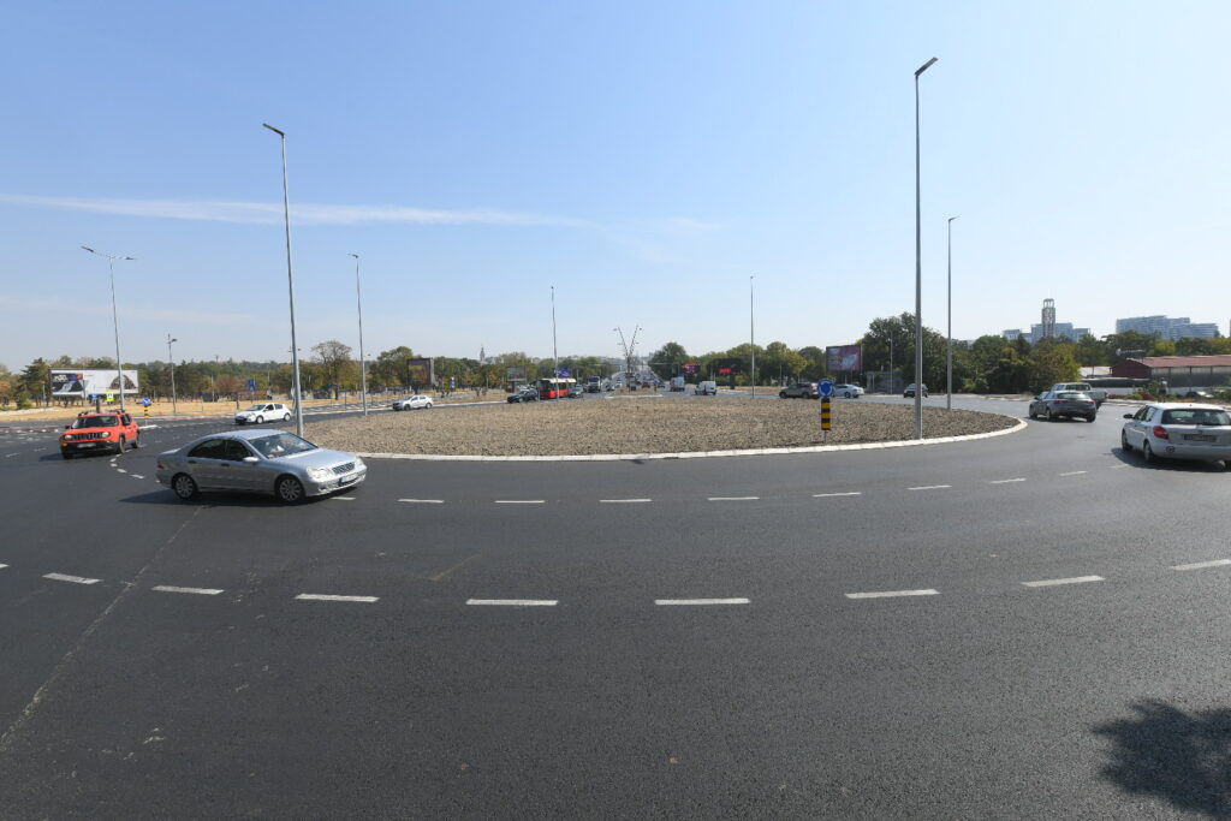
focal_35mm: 15
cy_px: 410
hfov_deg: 100.4
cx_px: 616
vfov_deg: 77.3
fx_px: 513
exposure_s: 1/400
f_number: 10
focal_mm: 15
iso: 200
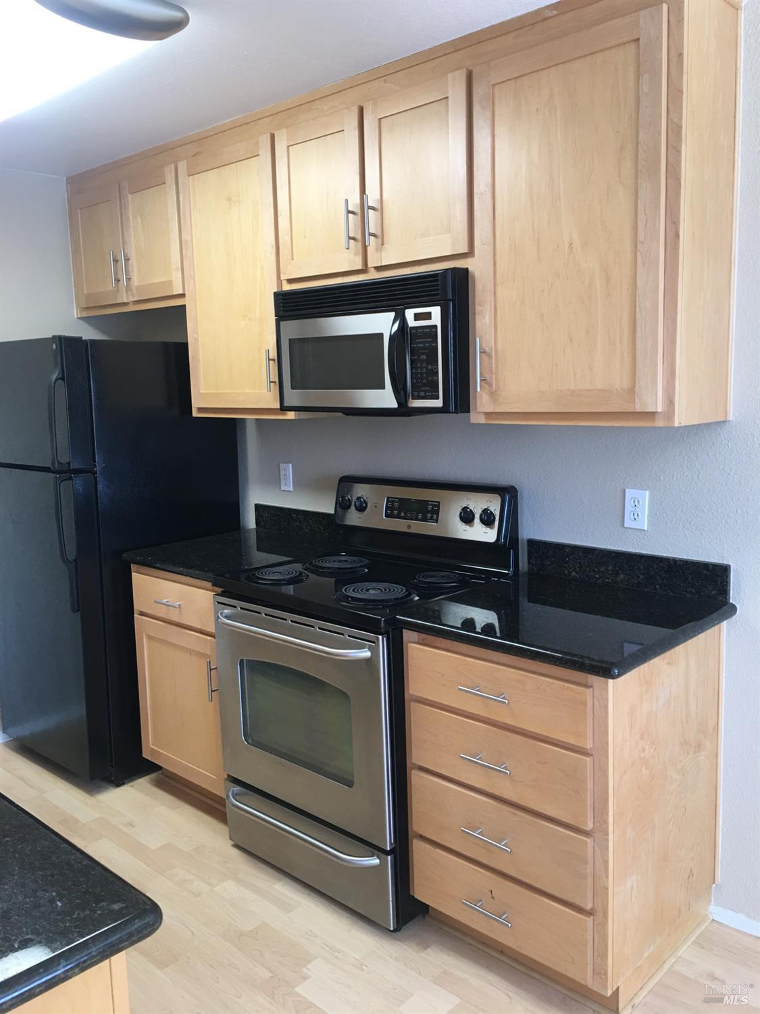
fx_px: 849
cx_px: 380
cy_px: 507
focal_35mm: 29
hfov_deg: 48.2
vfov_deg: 61.7
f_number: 2.2
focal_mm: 4.15
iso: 32
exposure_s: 1/30
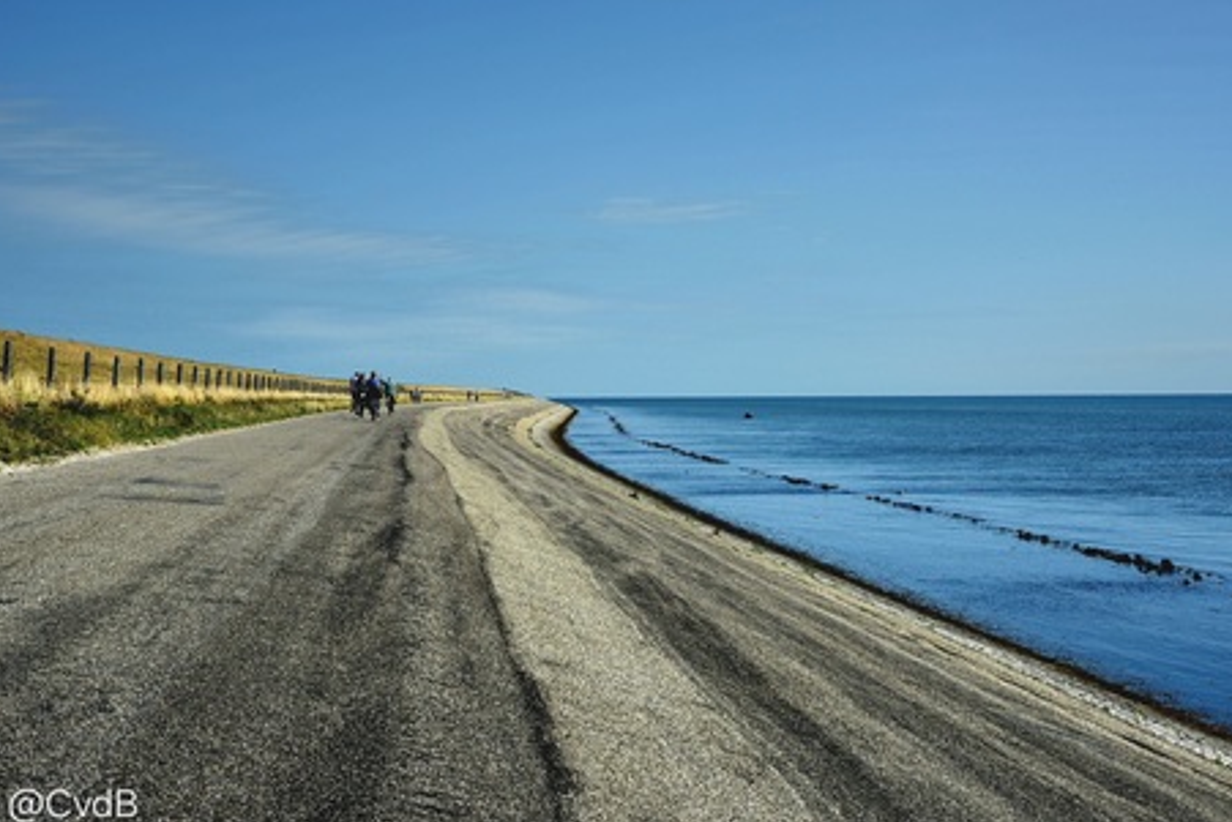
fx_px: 1677
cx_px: 620
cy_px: 416
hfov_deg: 40.3
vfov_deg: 27.5
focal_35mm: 49
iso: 100
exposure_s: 1/250
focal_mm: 48
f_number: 11
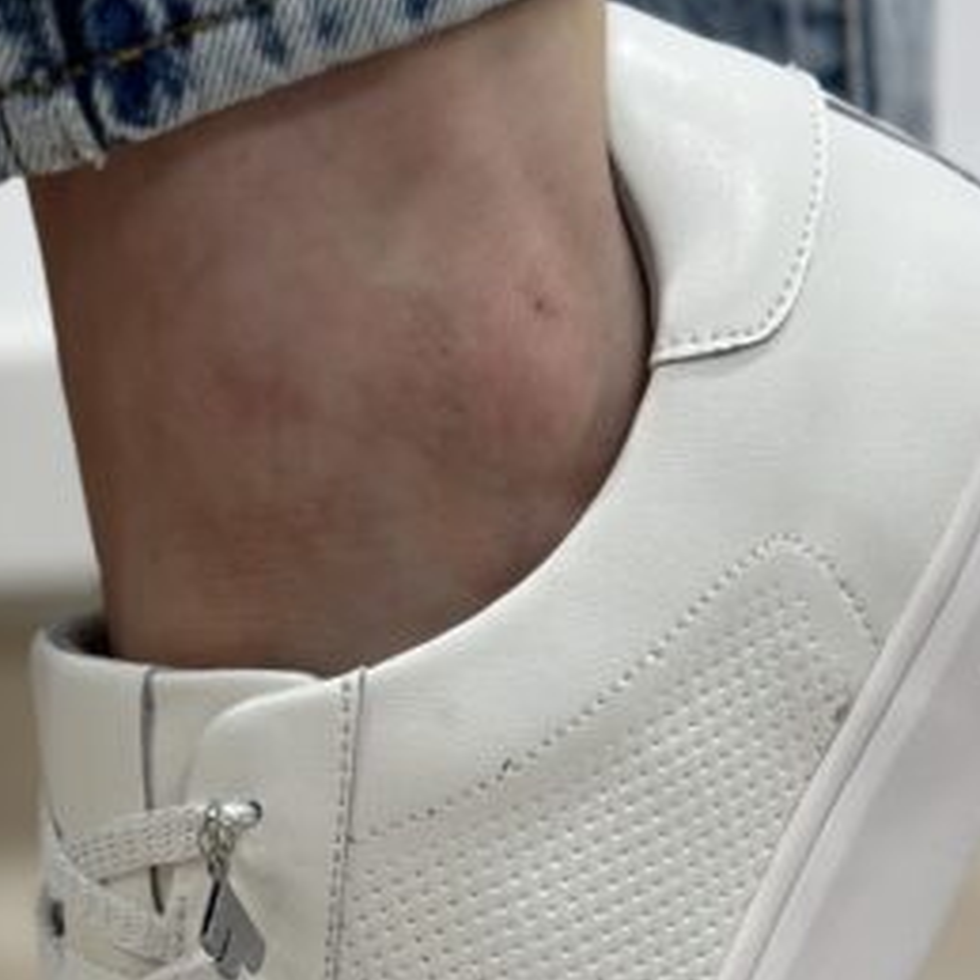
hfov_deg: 13.3
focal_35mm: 131
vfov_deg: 13.1
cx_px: 250
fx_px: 4196
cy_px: 1018
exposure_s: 1/100
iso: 125
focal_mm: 6.86
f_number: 1.78
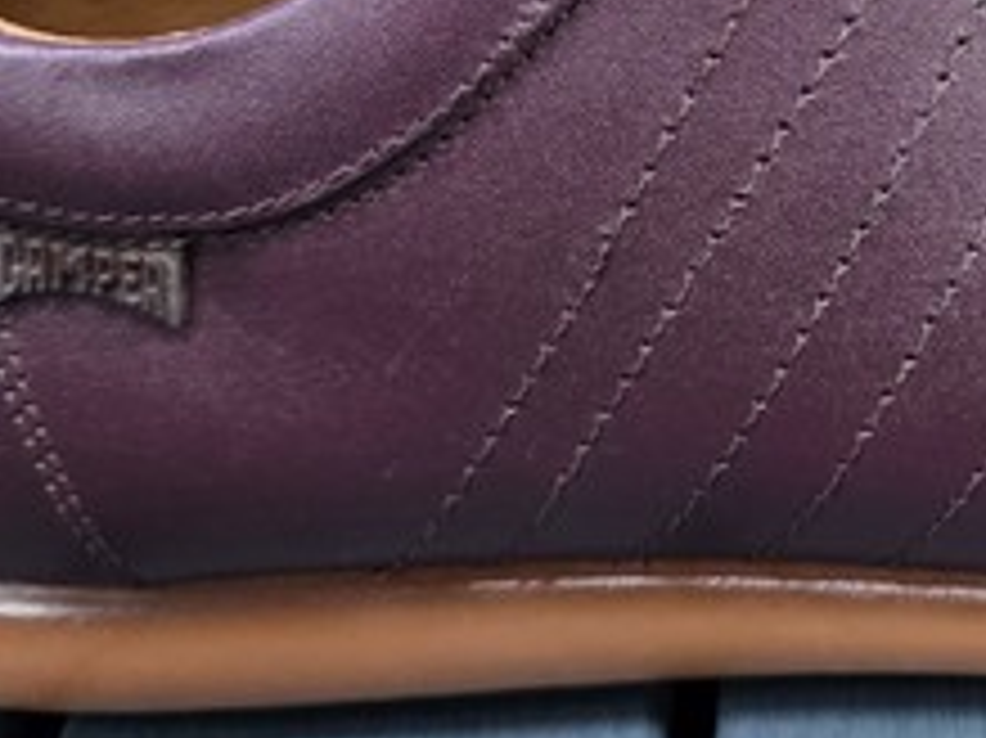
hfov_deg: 22.3
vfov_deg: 17.0
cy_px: -63
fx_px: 2391
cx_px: 1004
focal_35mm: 84
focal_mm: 6.3
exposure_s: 1/100
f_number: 1.7
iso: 400
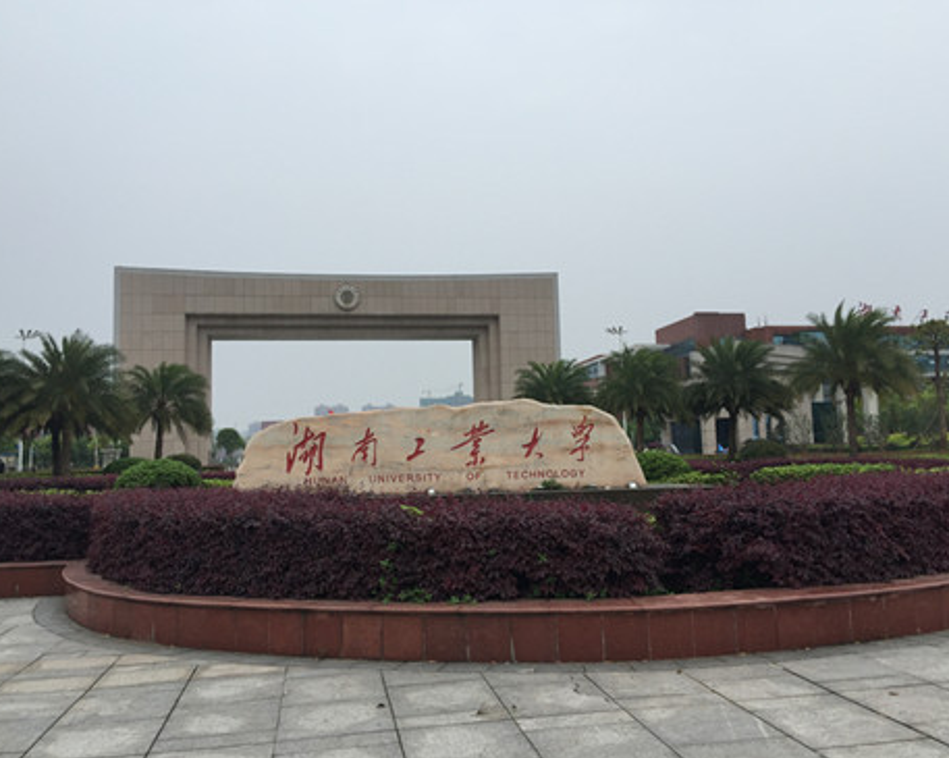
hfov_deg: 57.2
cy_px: 385
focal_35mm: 31
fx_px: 870
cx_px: 471
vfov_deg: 47.1
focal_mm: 4.15
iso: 32
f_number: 2.2
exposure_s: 1/1068
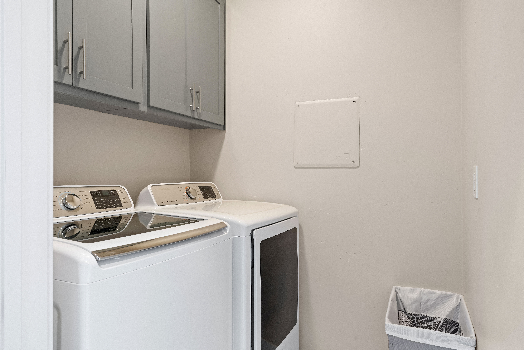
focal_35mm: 22
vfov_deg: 57.2
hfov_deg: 78.6
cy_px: 175
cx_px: 262
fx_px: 320
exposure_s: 1/1.25
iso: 250
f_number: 11
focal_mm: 22
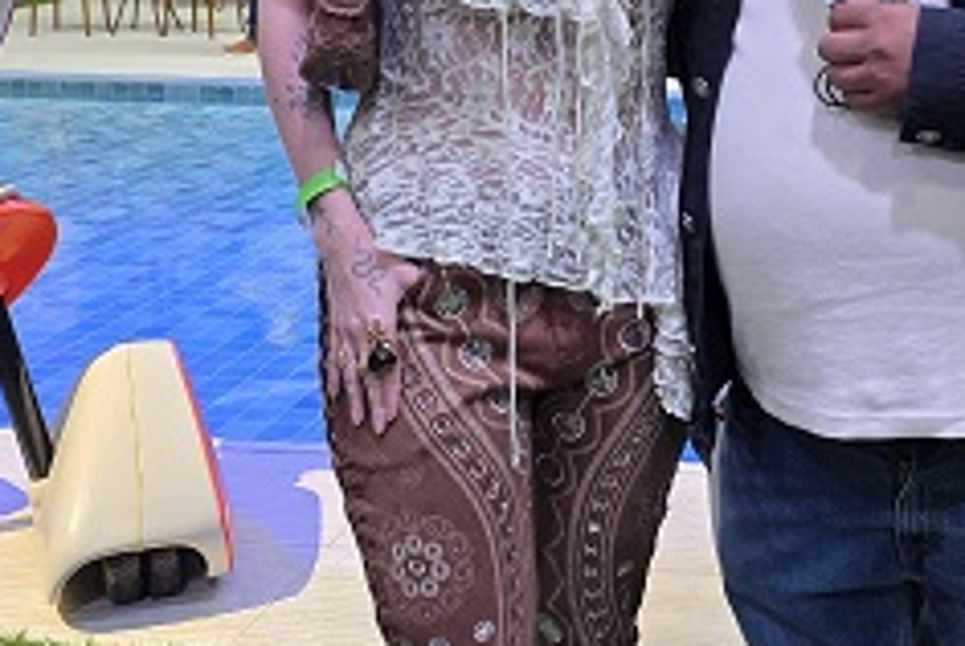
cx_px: 767
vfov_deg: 21.6
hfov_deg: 31.5
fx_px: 1664
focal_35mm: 62
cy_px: 92
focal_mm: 6.25
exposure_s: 1/56.5
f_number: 1.7
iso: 64
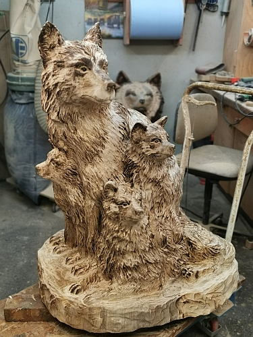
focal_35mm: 43
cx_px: 126
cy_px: 168
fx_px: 419
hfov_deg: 33.6
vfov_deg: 43.9
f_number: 4
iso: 64
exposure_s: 1/100
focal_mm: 5.56
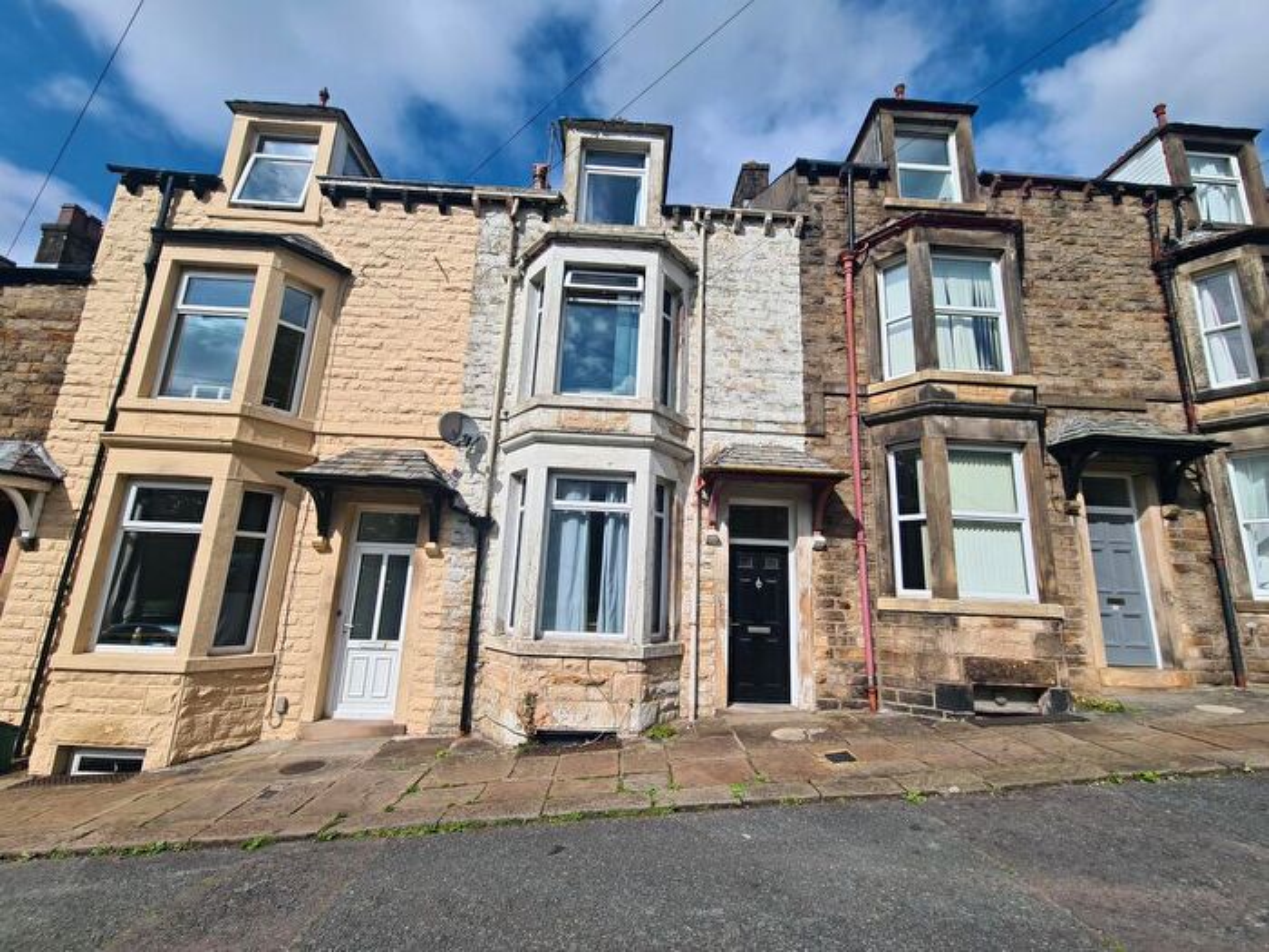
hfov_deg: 106.2
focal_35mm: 13
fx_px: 477
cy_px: 476
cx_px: 634
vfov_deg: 89.9
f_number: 2.2
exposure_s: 1/2808
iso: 50
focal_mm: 2.2
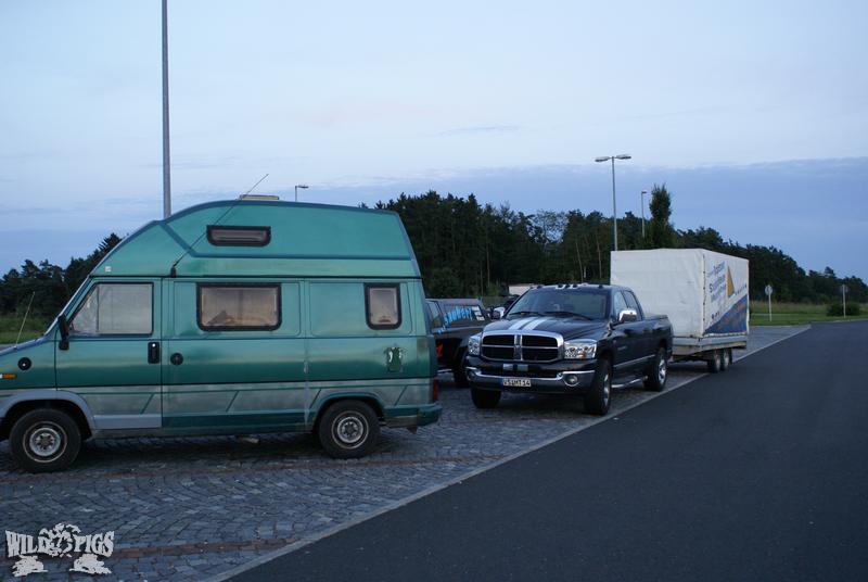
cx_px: 434
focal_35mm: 30
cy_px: 291
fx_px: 724
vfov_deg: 43.7
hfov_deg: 61.9
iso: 400
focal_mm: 20
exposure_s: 1/30
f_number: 4
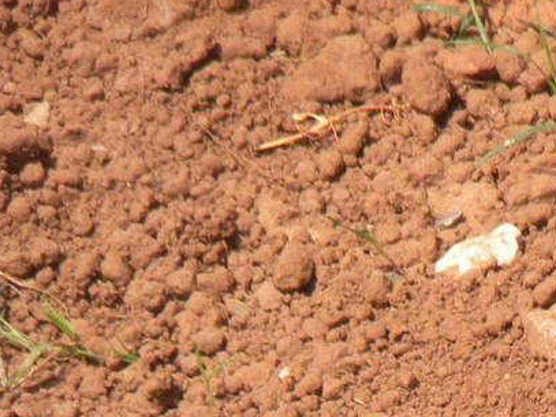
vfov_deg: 1.6
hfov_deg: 2.1
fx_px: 15013
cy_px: 768
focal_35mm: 935
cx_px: 1087
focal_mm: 42.1
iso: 191
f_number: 5.2
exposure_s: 1/620
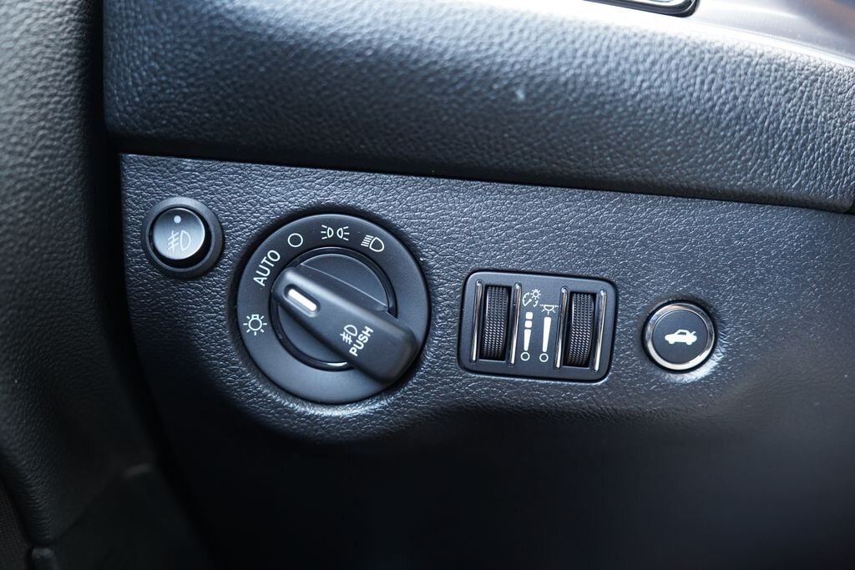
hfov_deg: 54.4
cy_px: 285
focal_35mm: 35
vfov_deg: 37.9
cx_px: 428
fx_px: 831
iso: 1250
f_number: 2.8
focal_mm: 35
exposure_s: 1/40
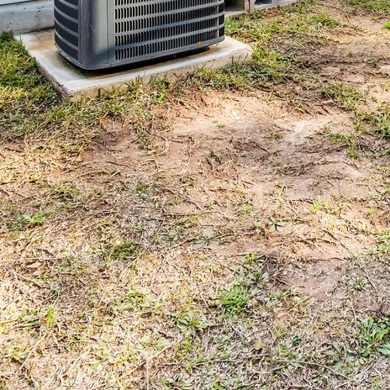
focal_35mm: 45
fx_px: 574
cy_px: -132
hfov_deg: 33.2
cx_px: 420
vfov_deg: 29.3
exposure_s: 1/320
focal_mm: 12
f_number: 9
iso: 400
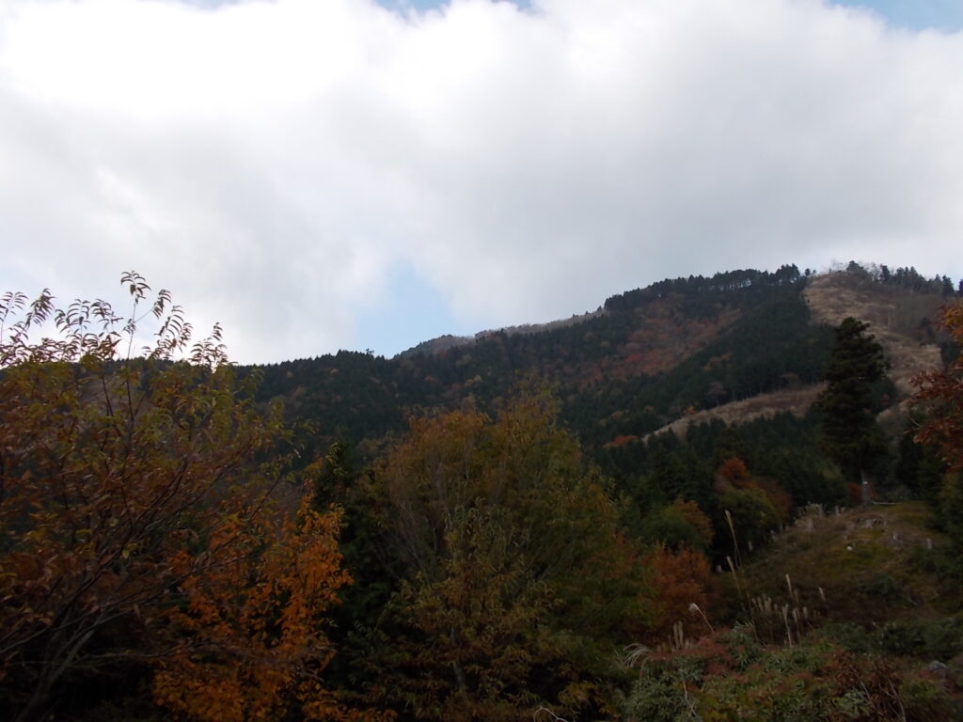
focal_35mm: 26
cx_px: 482
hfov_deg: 67.3
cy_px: 361
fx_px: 723
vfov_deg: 53.1
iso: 80
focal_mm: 4.6
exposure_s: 1/500
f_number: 3.2
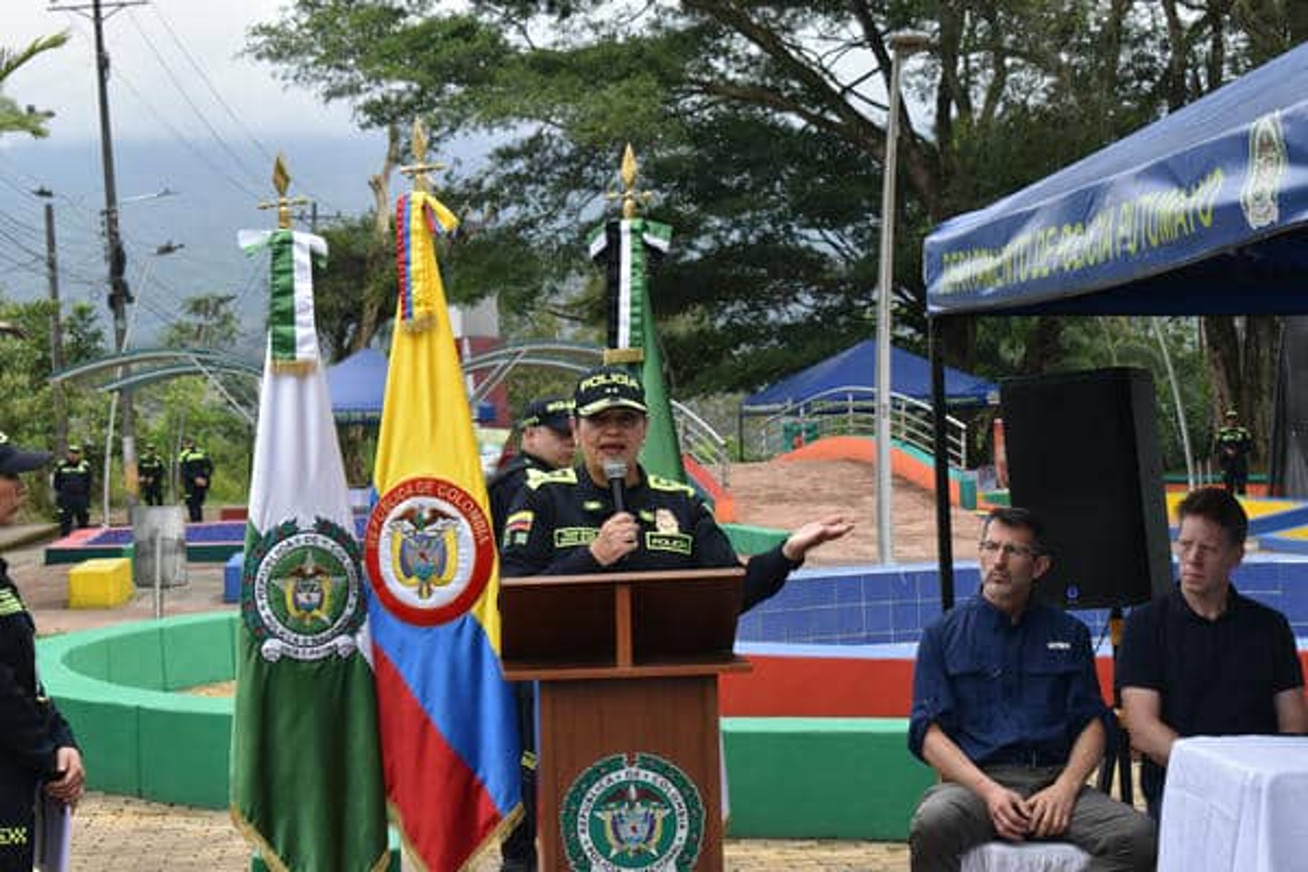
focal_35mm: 82
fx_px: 2997
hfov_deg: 24.6
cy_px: 436
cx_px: 654
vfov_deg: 16.6
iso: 250
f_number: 8
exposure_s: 1/250
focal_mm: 55
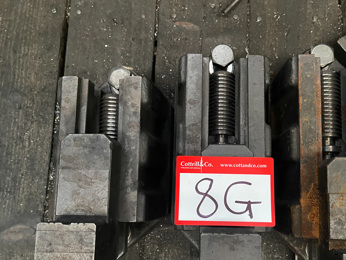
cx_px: 200
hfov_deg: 56.6
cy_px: 158
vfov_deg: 43.9
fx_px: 320
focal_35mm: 32
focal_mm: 5.1
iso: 640
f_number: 1.6
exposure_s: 1/30
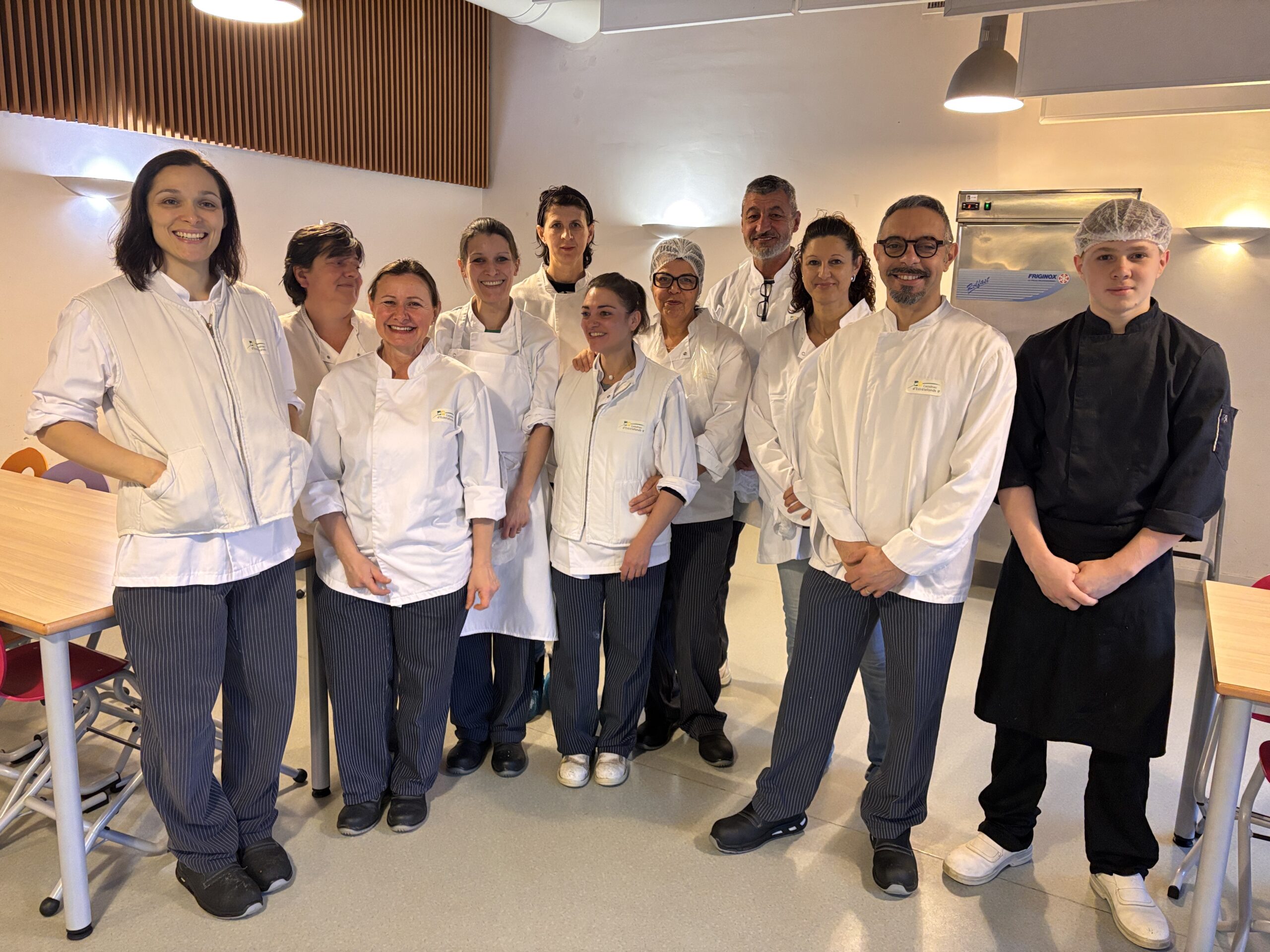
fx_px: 954
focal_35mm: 26
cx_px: 635
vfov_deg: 53.1
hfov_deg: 67.3
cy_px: 476
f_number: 1.6
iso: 250
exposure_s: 1/50
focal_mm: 5.96
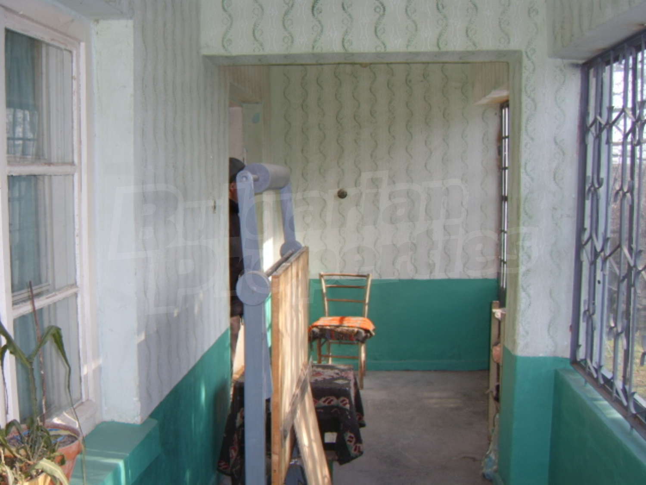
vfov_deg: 45.4
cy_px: 242
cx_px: 323
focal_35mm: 31
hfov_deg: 58.4
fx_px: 579
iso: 71
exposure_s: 1/176
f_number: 2.7
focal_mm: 8.13
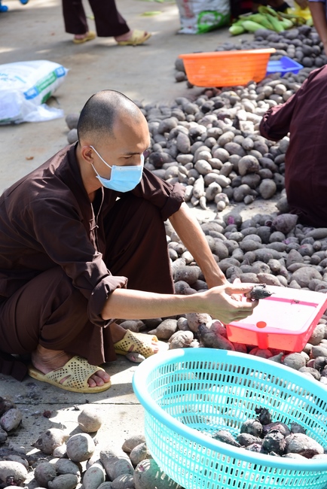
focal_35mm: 85
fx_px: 1157
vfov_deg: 23.9
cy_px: 244
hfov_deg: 16.1
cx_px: 164
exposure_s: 1/100
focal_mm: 85
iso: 200
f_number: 6.3
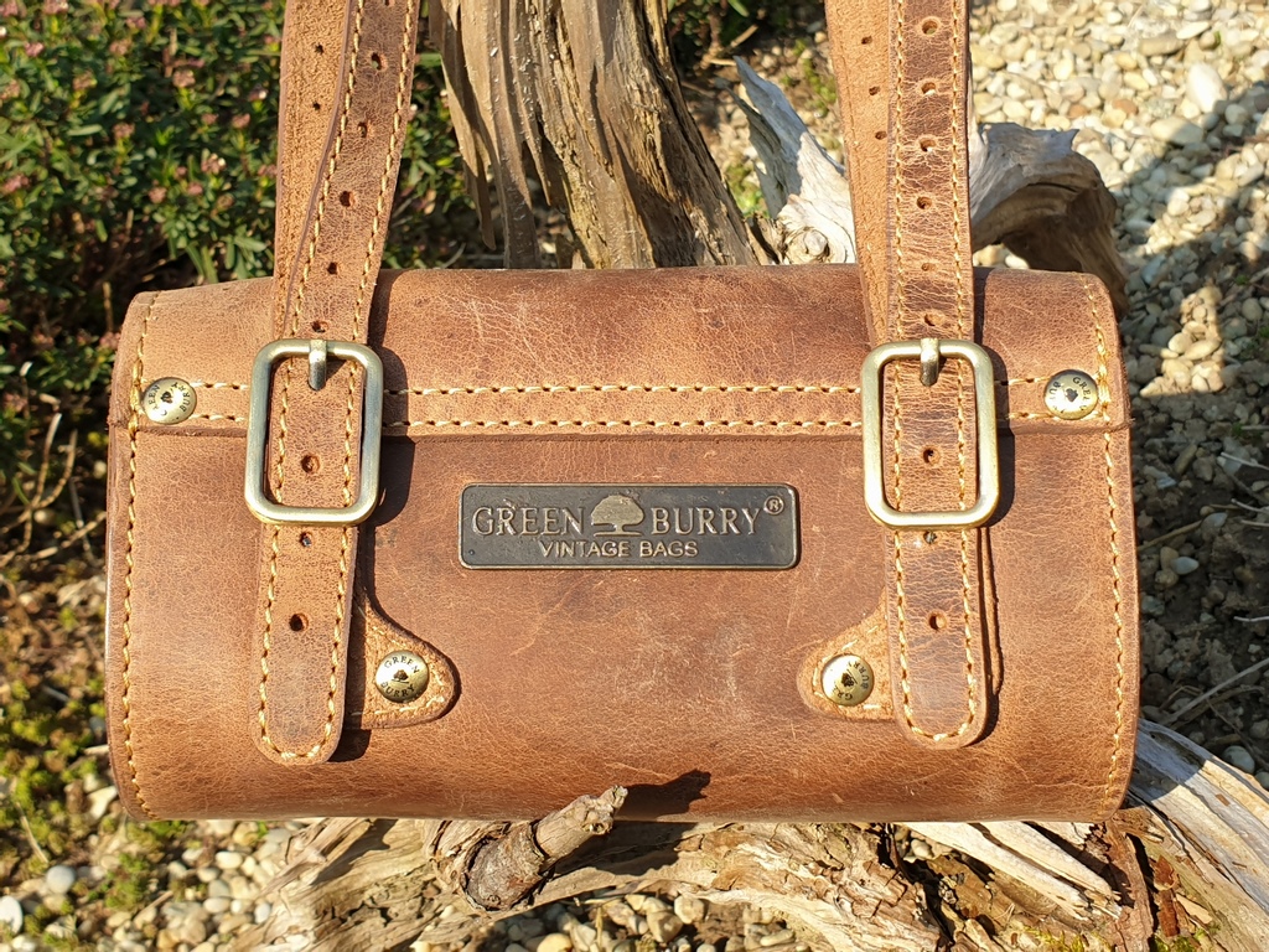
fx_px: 953
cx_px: 634
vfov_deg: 53.1
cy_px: 476
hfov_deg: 67.3
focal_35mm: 26
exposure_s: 1/818
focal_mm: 4.3
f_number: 2.4
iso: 50
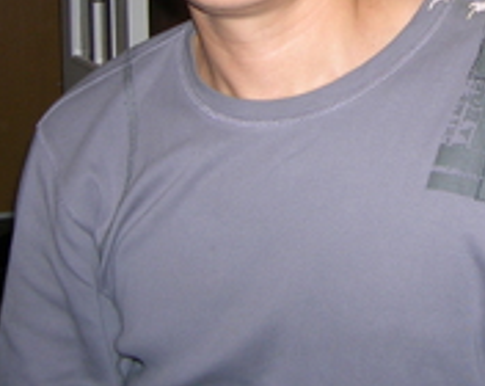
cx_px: 413
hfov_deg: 22.1
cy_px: -48
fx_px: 1217
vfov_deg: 17.4
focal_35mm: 85
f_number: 2.9
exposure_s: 1/60.1
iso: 50
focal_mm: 5.7
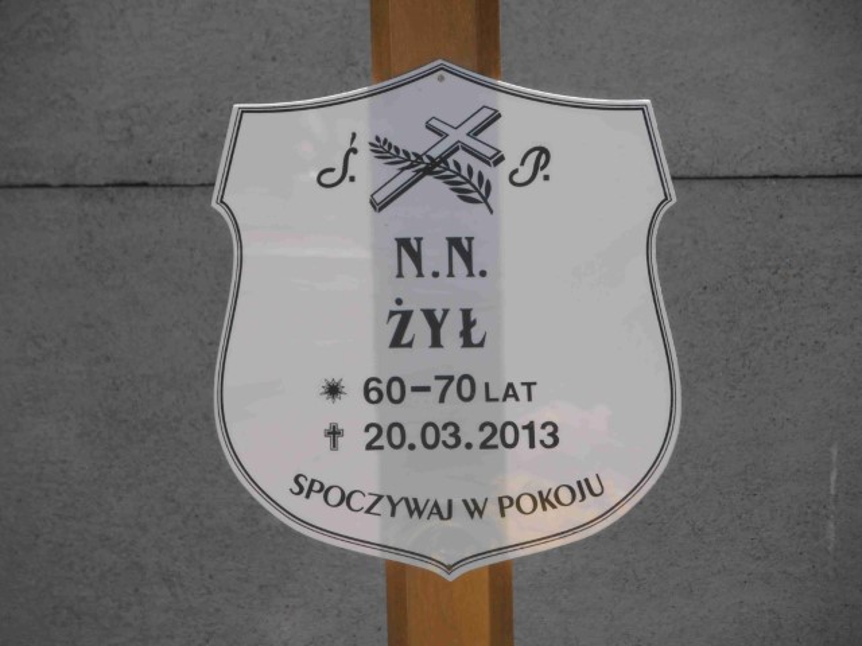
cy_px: 323
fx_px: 4931
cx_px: 431
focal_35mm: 198
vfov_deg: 7.5
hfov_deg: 10.0
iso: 80
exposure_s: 1/400
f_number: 5.8
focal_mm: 35.05
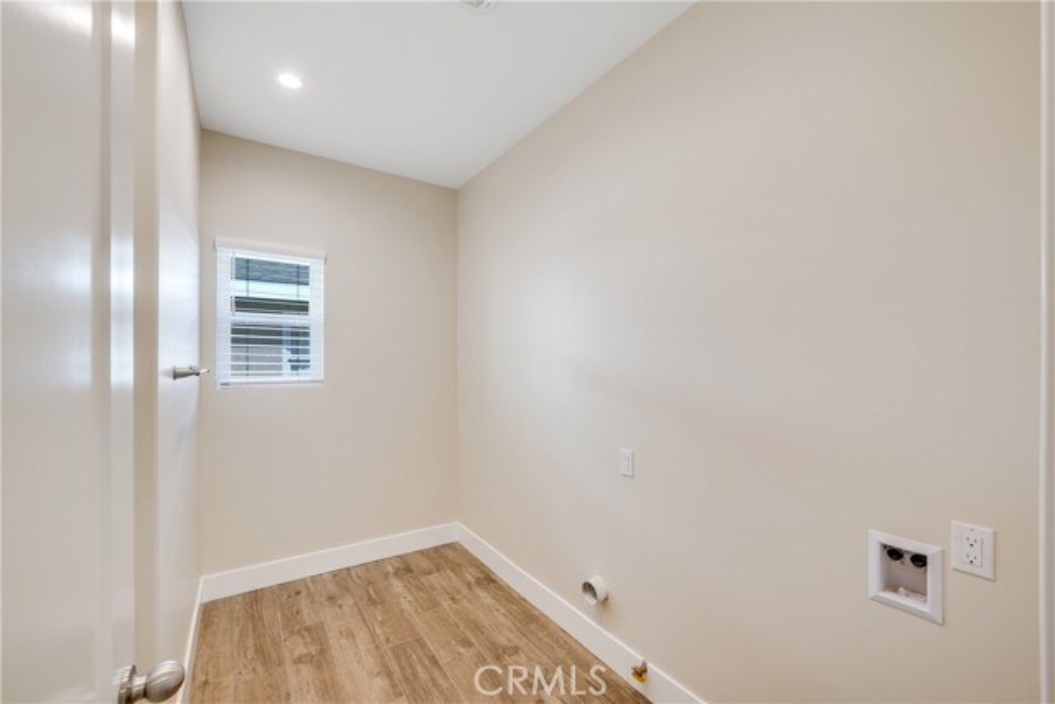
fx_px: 410
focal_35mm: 14
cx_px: 528
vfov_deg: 81.2
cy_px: 352
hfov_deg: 104.2
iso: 1250
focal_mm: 14
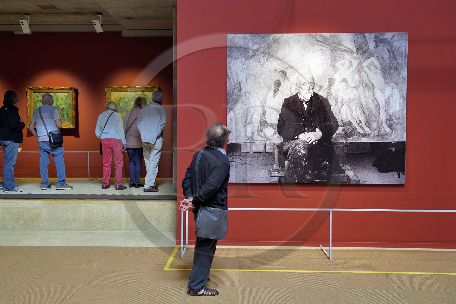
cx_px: 228
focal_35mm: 36
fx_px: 456
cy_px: 152
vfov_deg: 36.9
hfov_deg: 53.1
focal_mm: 36
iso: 800
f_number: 7.1
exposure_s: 1/25
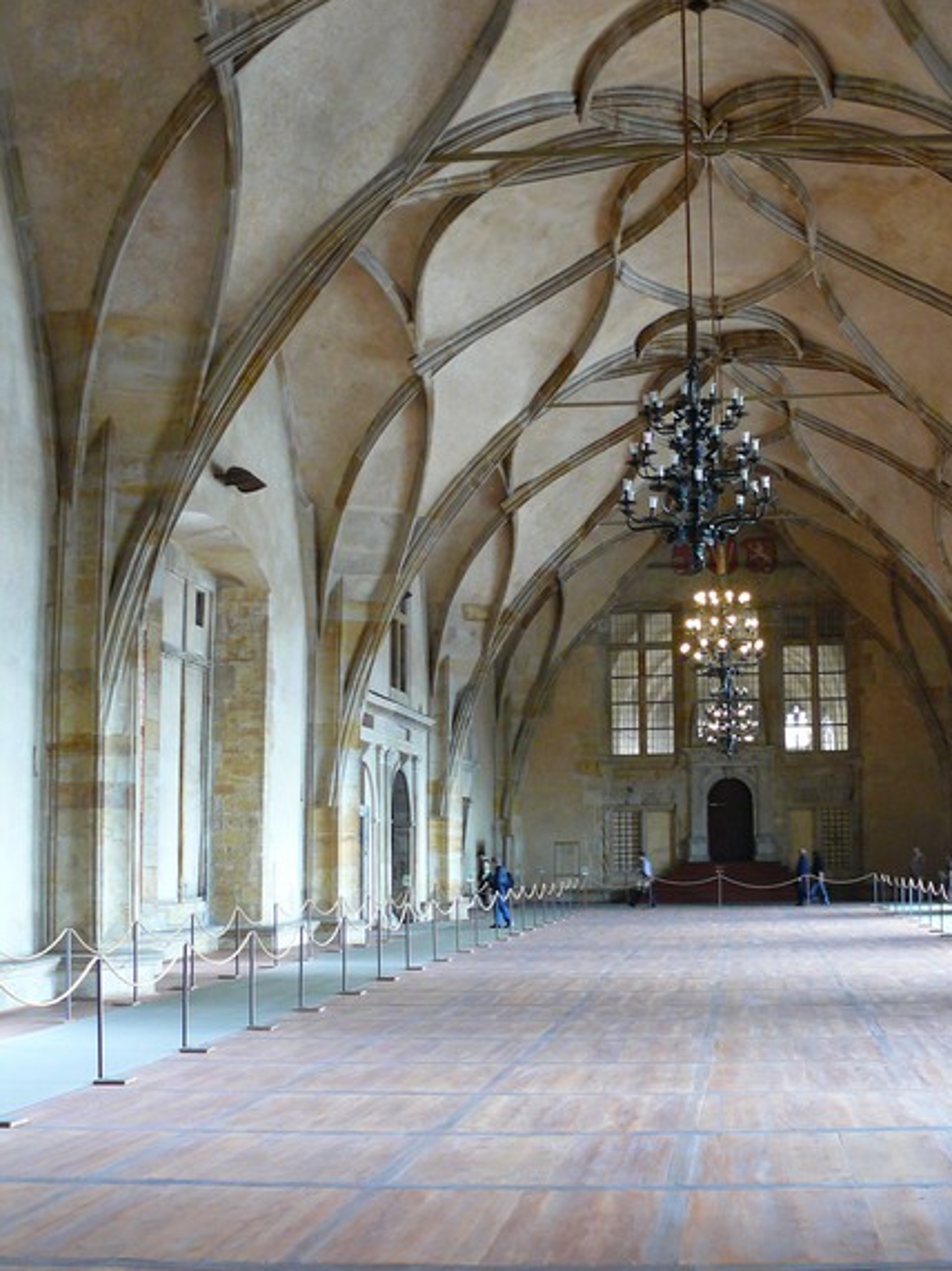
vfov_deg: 41.2
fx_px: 1687
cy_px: 648
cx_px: 623
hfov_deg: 31.3
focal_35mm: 46
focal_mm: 7.4
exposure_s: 1/13
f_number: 2.8
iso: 200
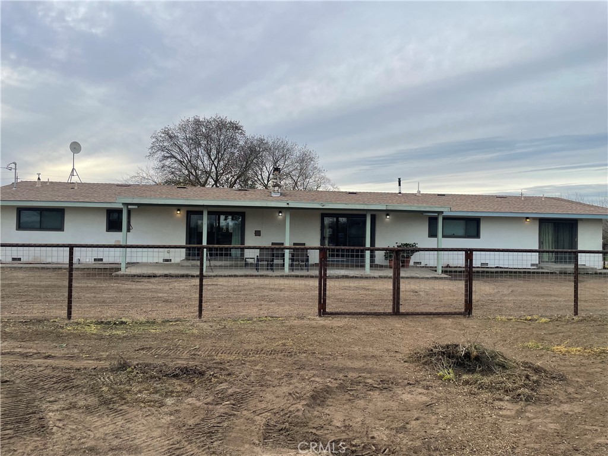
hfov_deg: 67.3
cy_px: 228
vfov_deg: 53.1
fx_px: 457
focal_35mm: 26
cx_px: 304
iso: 32
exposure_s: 1/1473
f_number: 1.6
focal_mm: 4.2
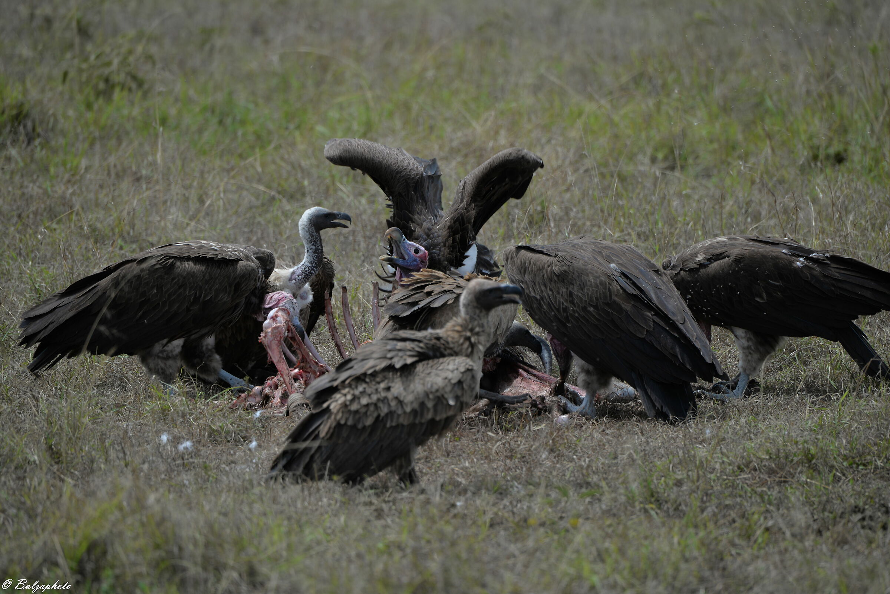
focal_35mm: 400
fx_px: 9892
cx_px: 445
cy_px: 297
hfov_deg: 5.2
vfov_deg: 3.4
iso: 100
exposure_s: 1/640
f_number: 5.6
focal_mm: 400
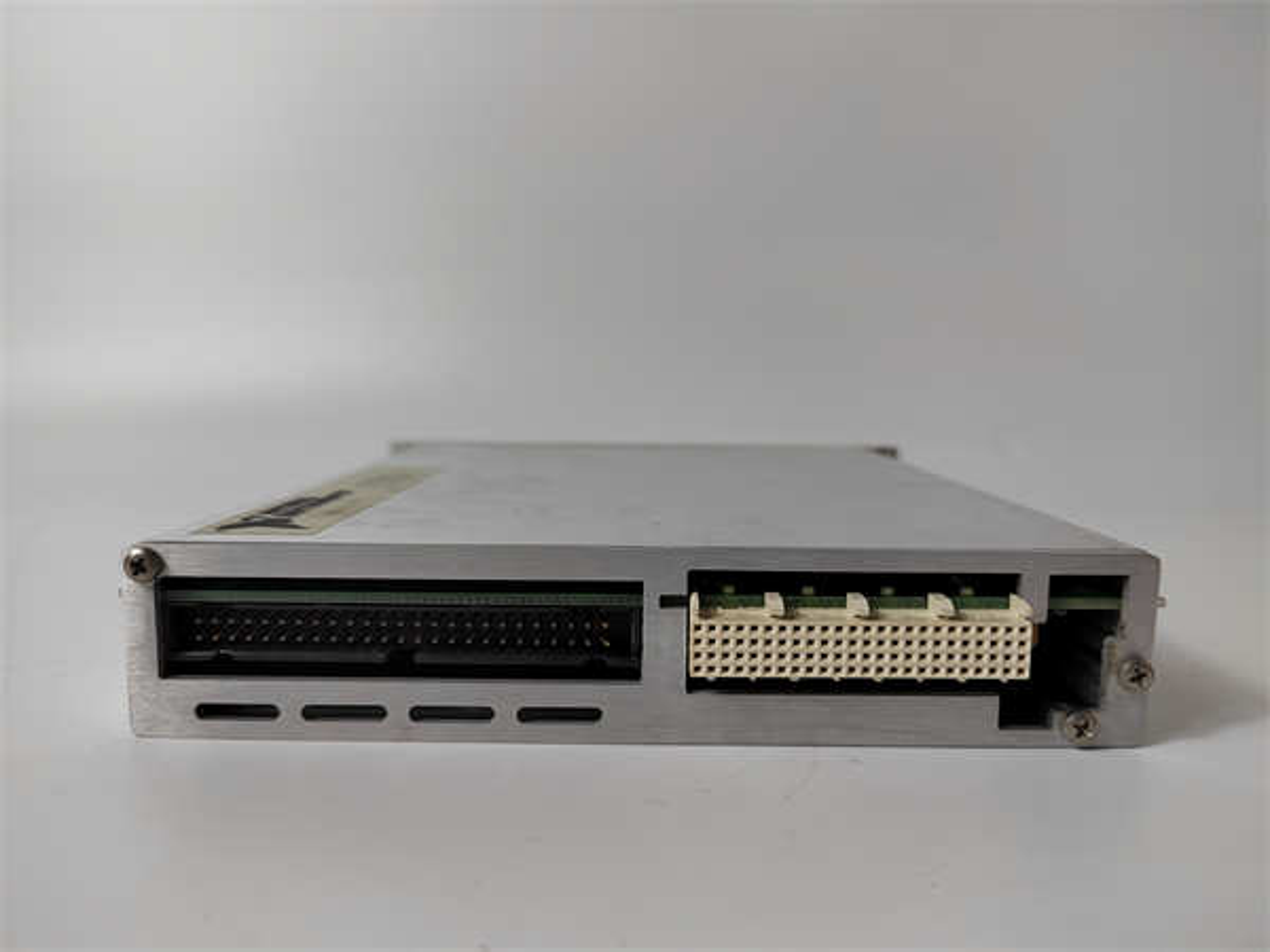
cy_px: 476
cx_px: 635
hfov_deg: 73.9
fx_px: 844
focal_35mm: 23
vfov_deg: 58.9
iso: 253
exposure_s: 1/100
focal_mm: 5.52
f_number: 1.9
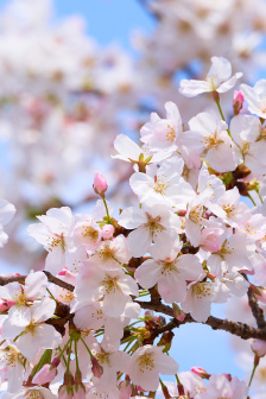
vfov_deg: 5.5
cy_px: 363
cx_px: 145
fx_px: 4156
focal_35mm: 375
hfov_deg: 3.7
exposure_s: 1/1250
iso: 100
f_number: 5
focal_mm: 105
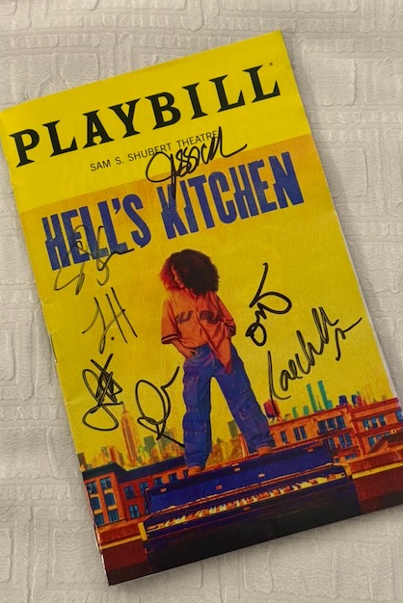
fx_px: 855
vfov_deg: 38.9
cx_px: 191
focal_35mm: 51
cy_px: 301
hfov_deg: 26.5
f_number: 1.78
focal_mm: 6.76
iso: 400
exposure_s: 1/40
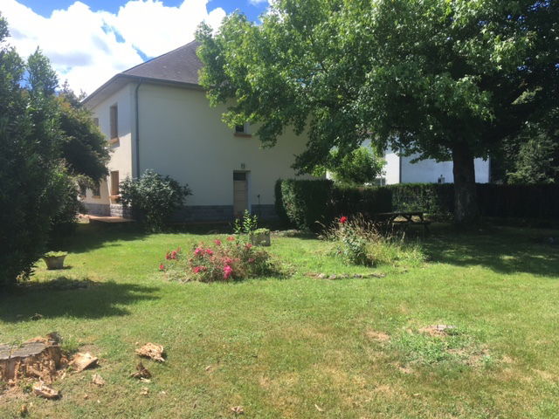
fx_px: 468
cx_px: 280
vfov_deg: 48.2
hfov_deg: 61.7
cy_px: 210
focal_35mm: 29
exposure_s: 1/739
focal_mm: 4.15
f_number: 2.2
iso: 25
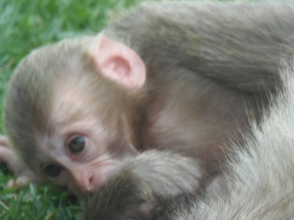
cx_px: 147
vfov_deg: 2.2
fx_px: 5784
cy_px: 110
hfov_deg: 2.9
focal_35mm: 681
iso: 320
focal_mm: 126.2
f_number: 5.3
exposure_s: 1/320
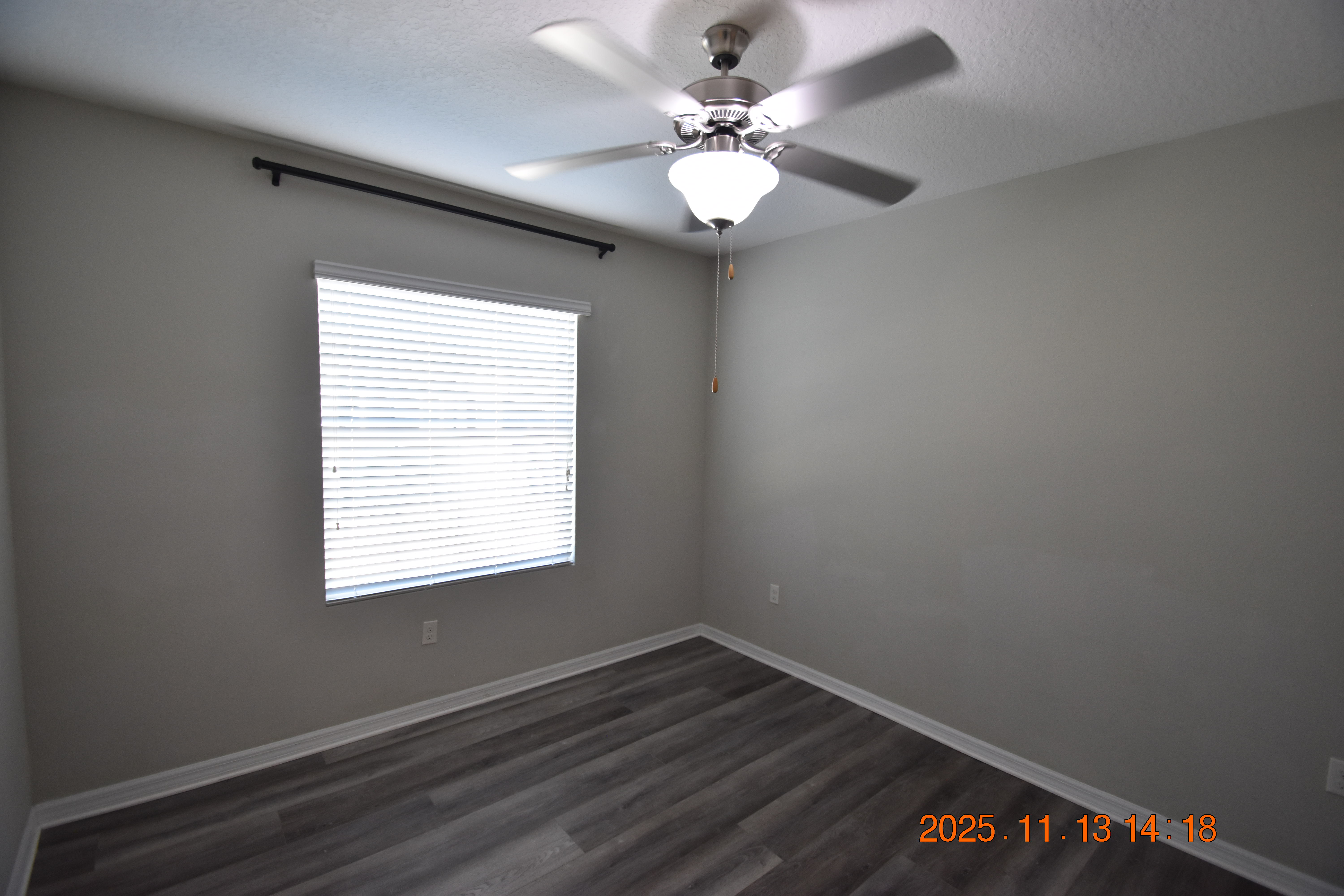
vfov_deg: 77.3
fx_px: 560
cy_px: 448
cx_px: 672
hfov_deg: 100.4
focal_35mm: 15
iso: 800
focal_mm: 10
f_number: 3.5
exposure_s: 1/90
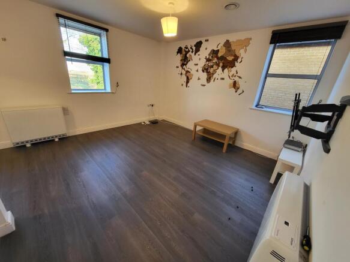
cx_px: 175
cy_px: 131
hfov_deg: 106.2
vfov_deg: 89.9
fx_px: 131
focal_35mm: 13
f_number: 2.2
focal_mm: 1.74
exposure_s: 1/50
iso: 125
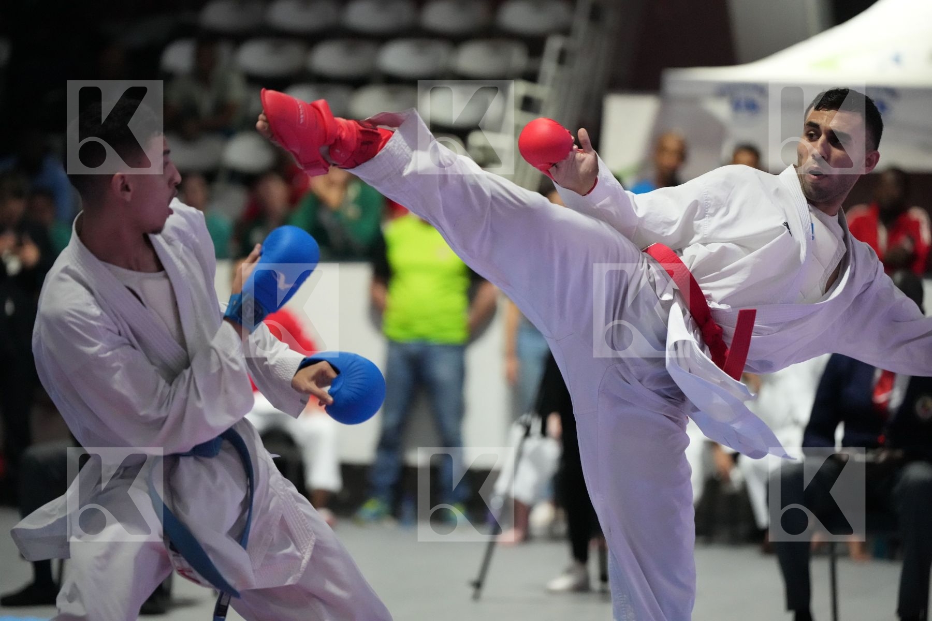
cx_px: 466
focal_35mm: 151
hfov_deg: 13.6
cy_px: 310
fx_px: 3909
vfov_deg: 9.1
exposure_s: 1/800
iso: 10000
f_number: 2.8
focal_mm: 151
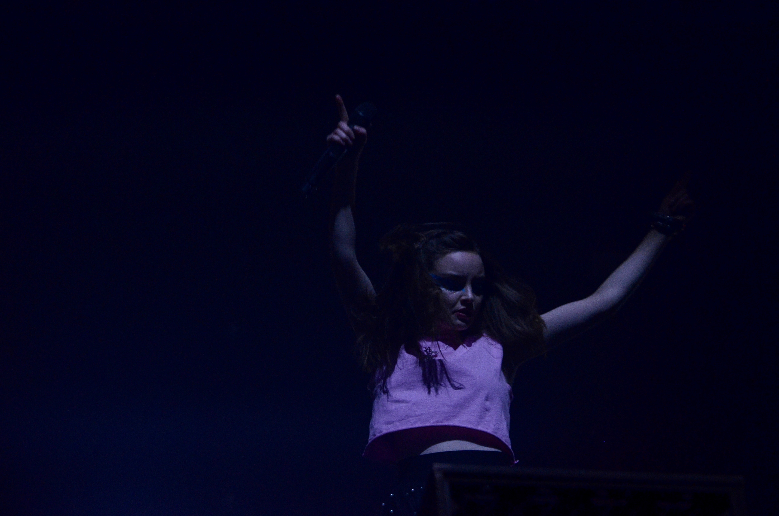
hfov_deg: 19.5
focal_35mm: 105
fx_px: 2267
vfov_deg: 13.0
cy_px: 258
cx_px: 390
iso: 1250
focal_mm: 70
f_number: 5.3
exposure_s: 1/400
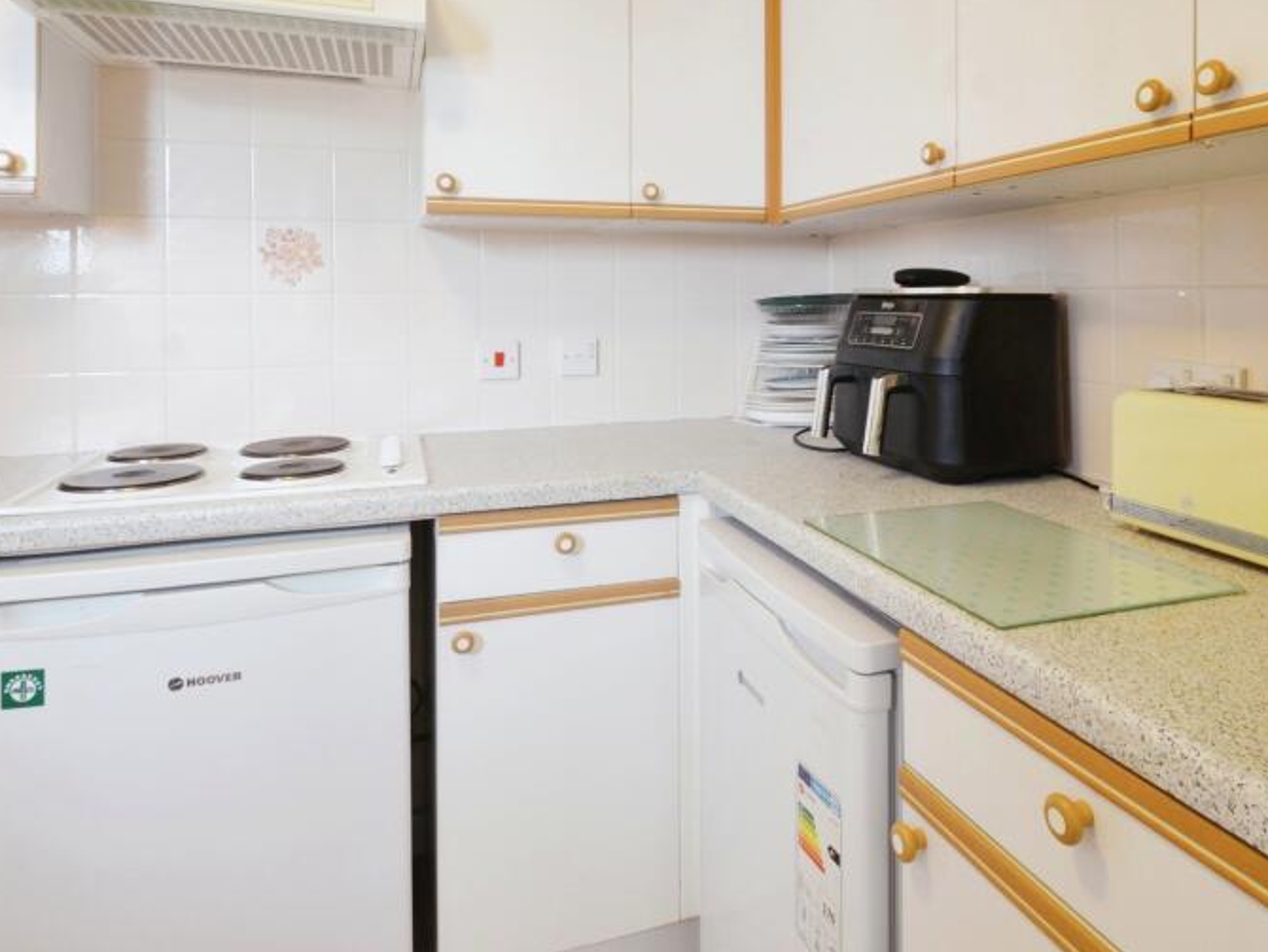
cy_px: 326
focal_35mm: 22
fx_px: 806
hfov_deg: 76.0
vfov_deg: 59.9
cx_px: 715
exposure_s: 1/1.3
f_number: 9
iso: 200
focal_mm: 10
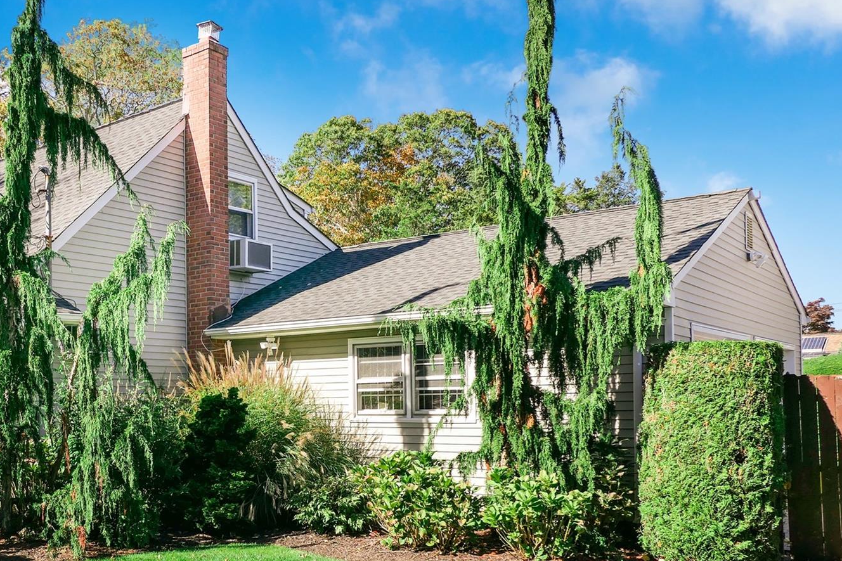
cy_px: 405
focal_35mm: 37
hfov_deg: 49.7
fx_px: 865
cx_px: 205
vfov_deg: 35.3
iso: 125
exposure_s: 1/1250
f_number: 2.8
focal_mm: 8.8
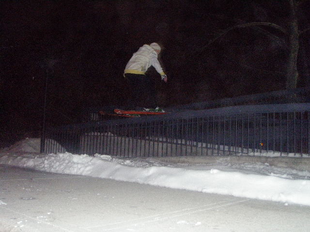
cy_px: 116
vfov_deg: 37.7
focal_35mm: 38
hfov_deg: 49.0
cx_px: 155
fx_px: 340
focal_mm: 6.7
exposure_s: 1/30
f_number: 3.5
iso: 640
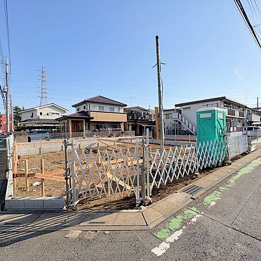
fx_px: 145
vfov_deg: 84.0
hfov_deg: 82.7
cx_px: 160
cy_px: 129
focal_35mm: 17
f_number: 2.2
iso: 40
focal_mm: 2.22
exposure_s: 1/2028
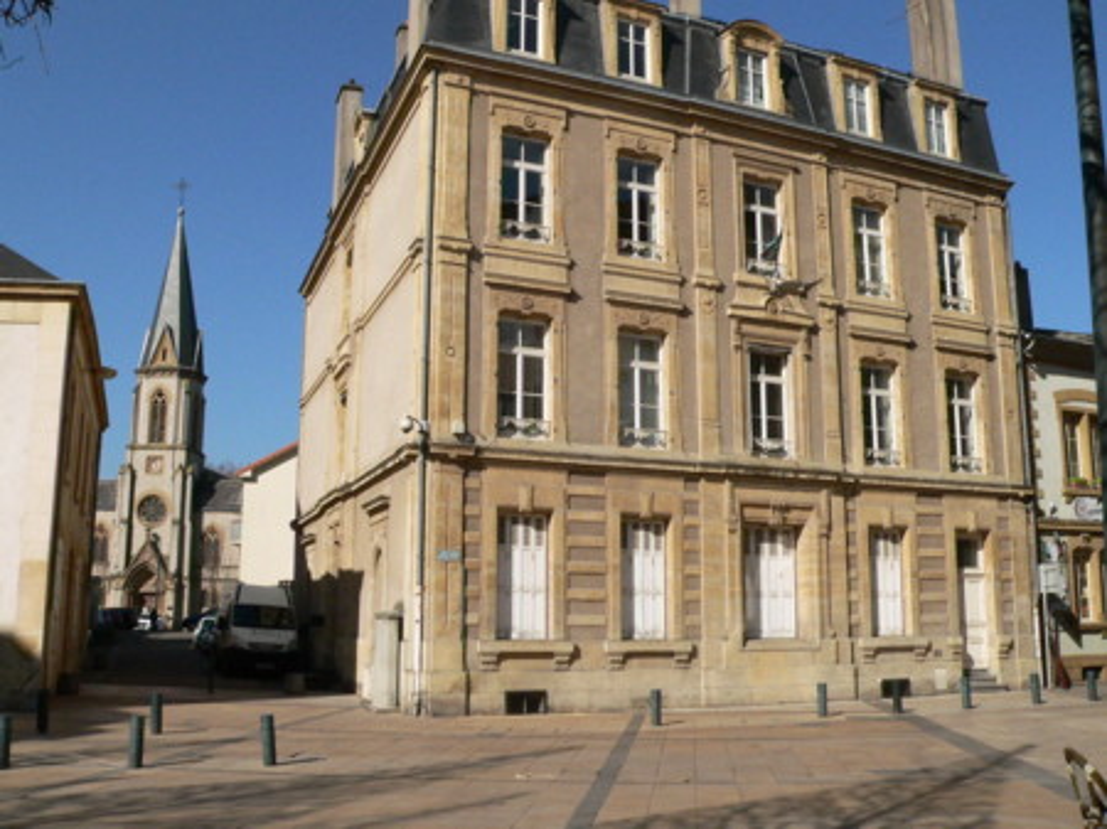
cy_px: 414
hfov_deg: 51.4
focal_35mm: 36
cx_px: 554
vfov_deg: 39.6
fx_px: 1151
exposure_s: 1/1300
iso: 400
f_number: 8
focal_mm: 6
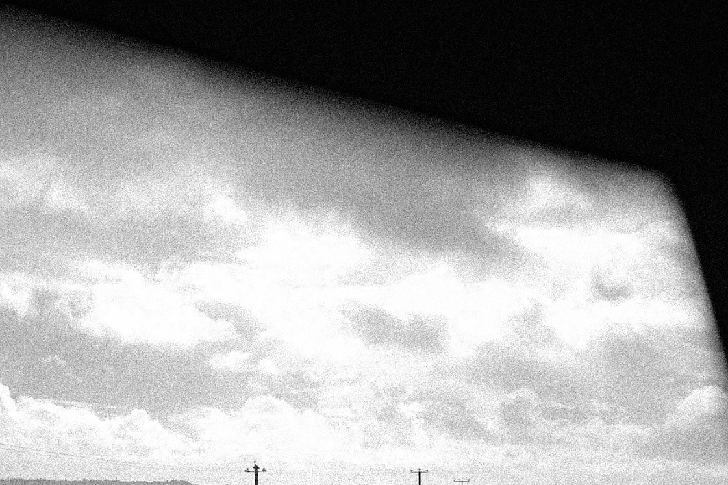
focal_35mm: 79
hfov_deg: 25.4
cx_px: 205
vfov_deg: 17.0
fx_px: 1597
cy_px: 462
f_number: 2.8
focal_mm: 27
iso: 200
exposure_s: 1/3500
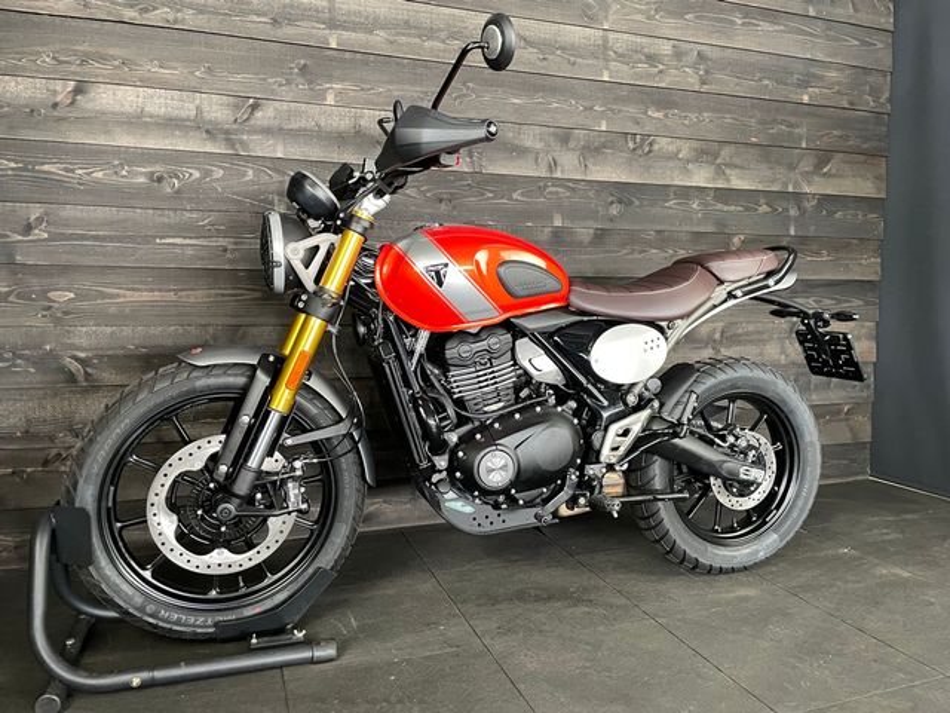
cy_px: 356
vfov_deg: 53.1
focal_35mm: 26
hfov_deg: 67.3
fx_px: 714
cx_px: 475
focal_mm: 4.2
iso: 320
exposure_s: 1/50
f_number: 1.6
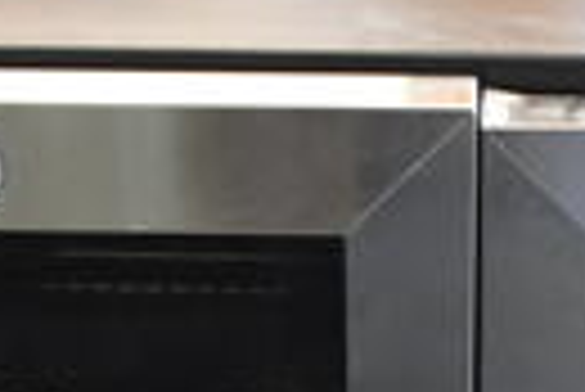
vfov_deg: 10.0
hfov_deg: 16.0
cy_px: 779
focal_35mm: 127
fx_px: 2066
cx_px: 477
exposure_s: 1/60
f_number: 4
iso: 1600
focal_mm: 18
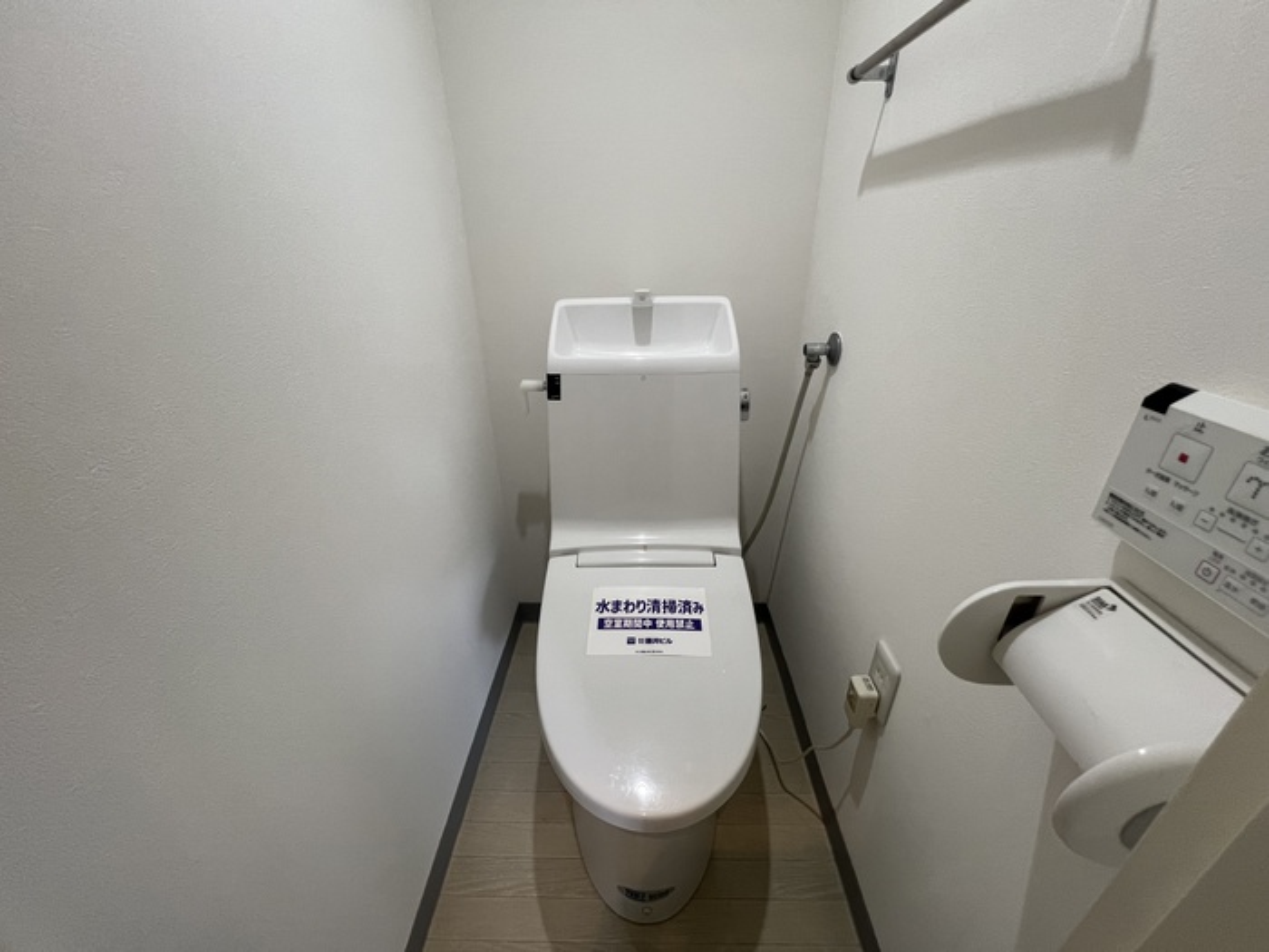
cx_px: 634
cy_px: 476
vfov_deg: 89.9
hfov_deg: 106.2
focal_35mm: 13
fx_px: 477
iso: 160
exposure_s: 1/50
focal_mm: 1.57
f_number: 1.8
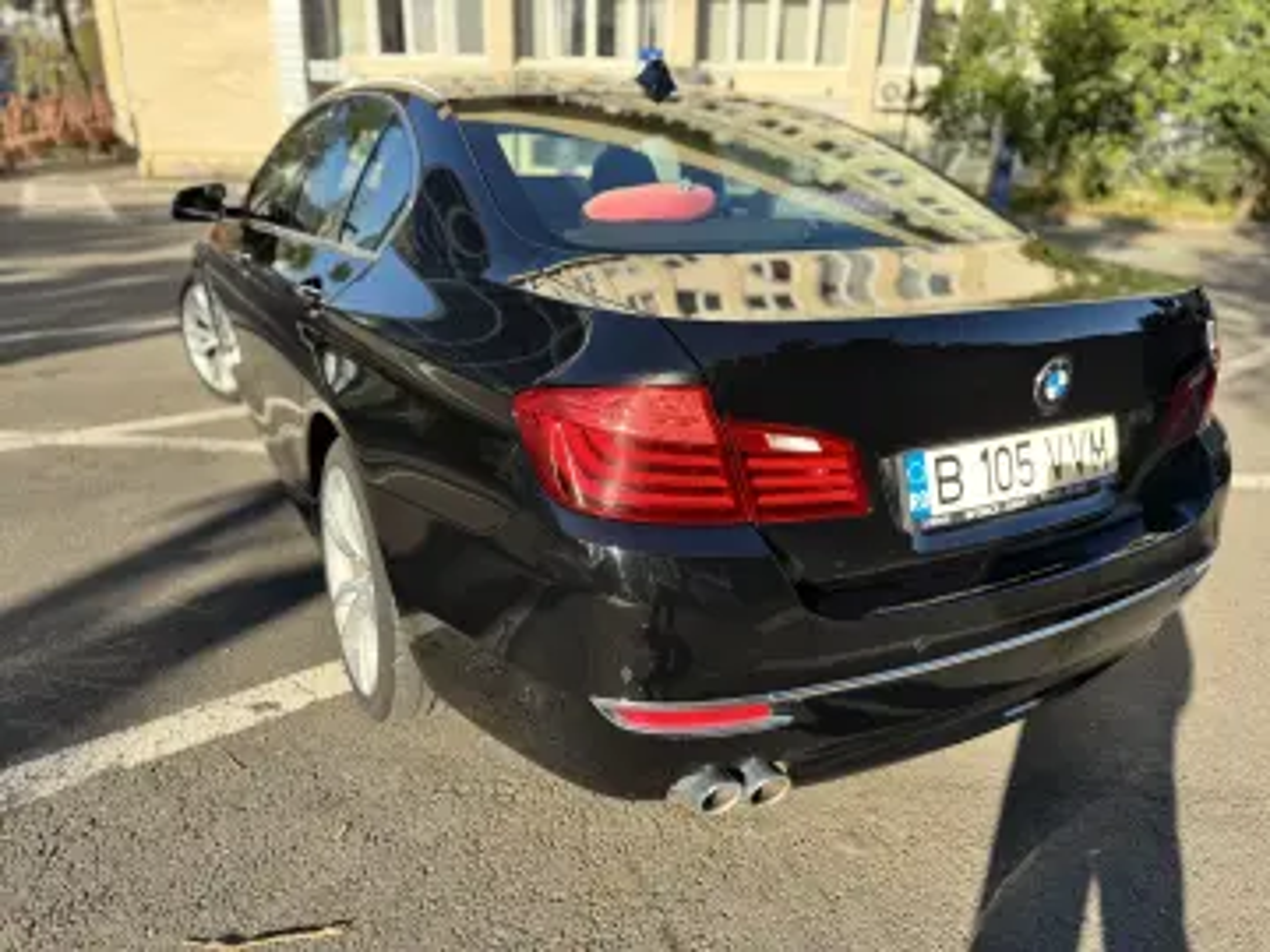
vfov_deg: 56.8
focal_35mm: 24
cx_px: 635
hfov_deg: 71.6
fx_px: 881
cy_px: 476
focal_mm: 6.76
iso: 80
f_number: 1.78
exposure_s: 1/1311
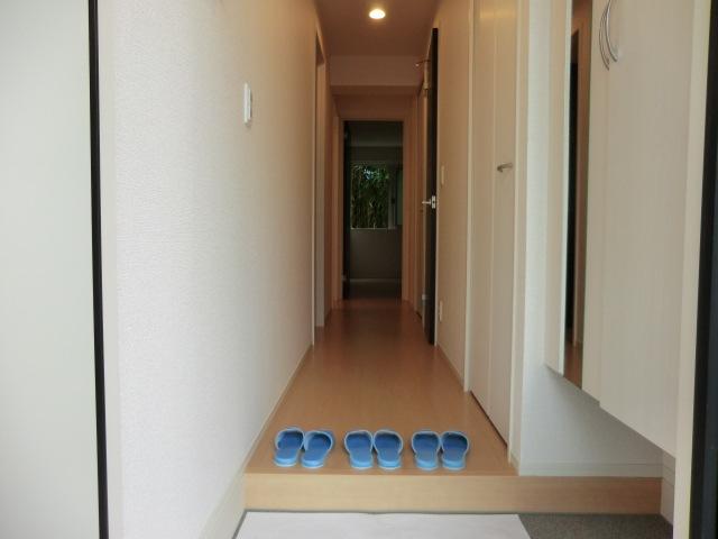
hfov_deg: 71.6
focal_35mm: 24
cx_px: 359
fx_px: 498
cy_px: 270
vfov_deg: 56.8
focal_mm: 4.3
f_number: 3.2
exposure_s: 1/60
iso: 100
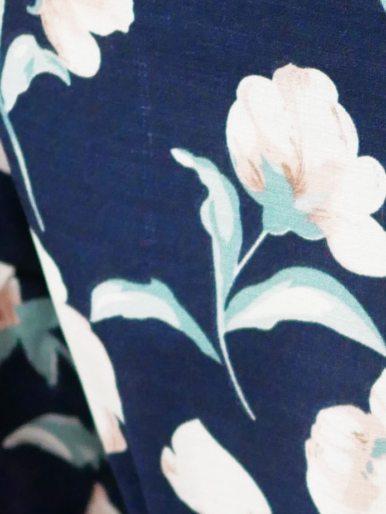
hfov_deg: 5.9
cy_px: 404
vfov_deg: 7.9
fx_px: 3700
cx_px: 556
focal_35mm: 249
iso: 1000
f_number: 1.8
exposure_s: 1/60
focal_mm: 25
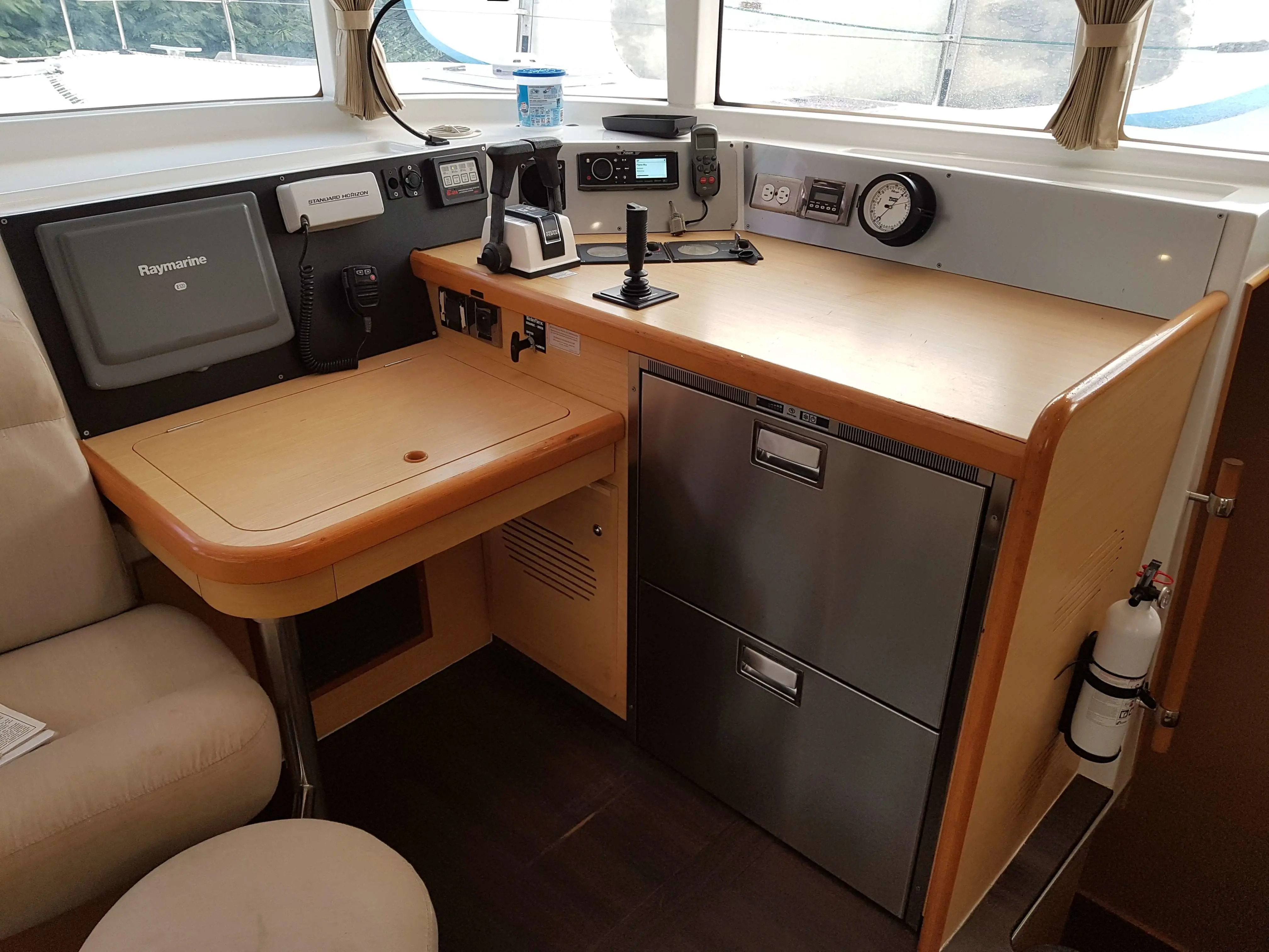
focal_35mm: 26
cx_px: 634
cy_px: 476
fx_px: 953
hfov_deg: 67.3
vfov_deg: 53.1
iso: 100
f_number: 1.7
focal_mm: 4.2
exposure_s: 1/50
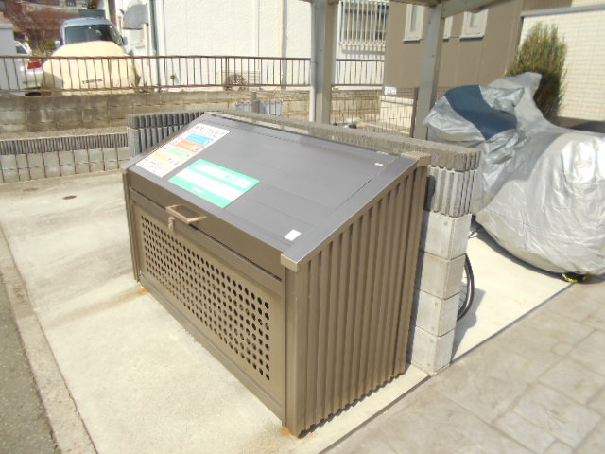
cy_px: 227
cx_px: 302
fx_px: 454
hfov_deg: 67.3
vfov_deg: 53.1
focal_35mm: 26
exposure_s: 1/640
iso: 80
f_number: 3.2
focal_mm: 4.6
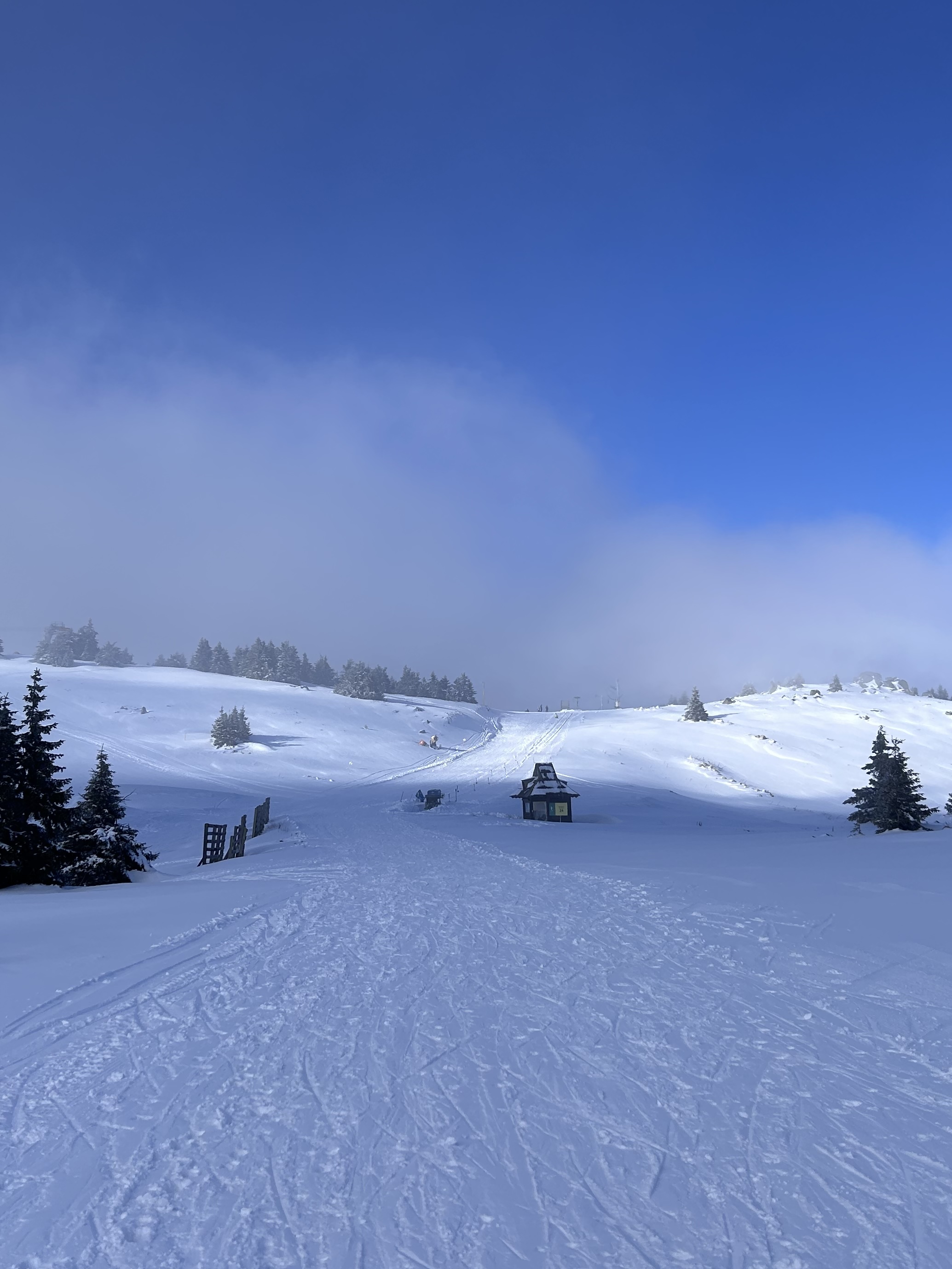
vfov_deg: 49.0
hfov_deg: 37.7
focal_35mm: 38
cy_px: 599
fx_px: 1394
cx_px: 456
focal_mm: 5.7
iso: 50
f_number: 1.5
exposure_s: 1/6993
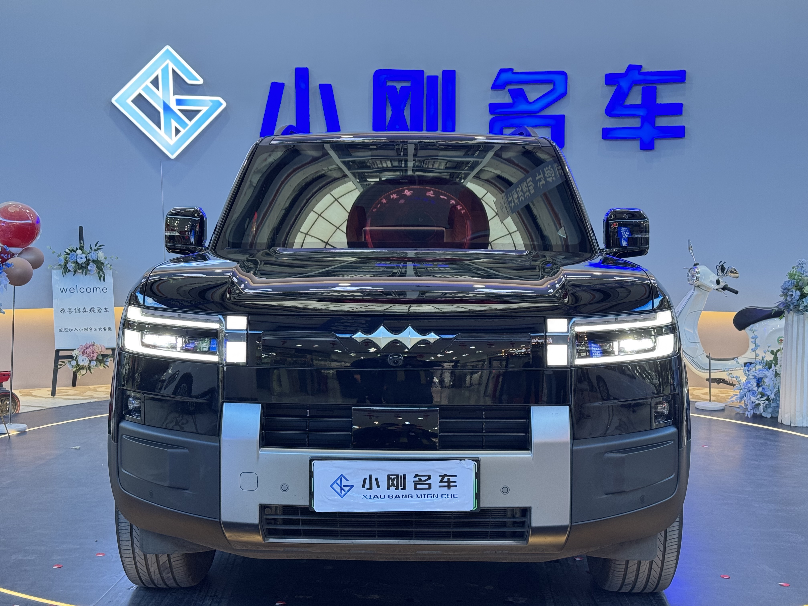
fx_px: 1120
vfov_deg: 30.3
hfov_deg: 39.7
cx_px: 404
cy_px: 303
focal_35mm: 48
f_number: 1.78
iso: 80
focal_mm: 6.76
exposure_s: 1/50
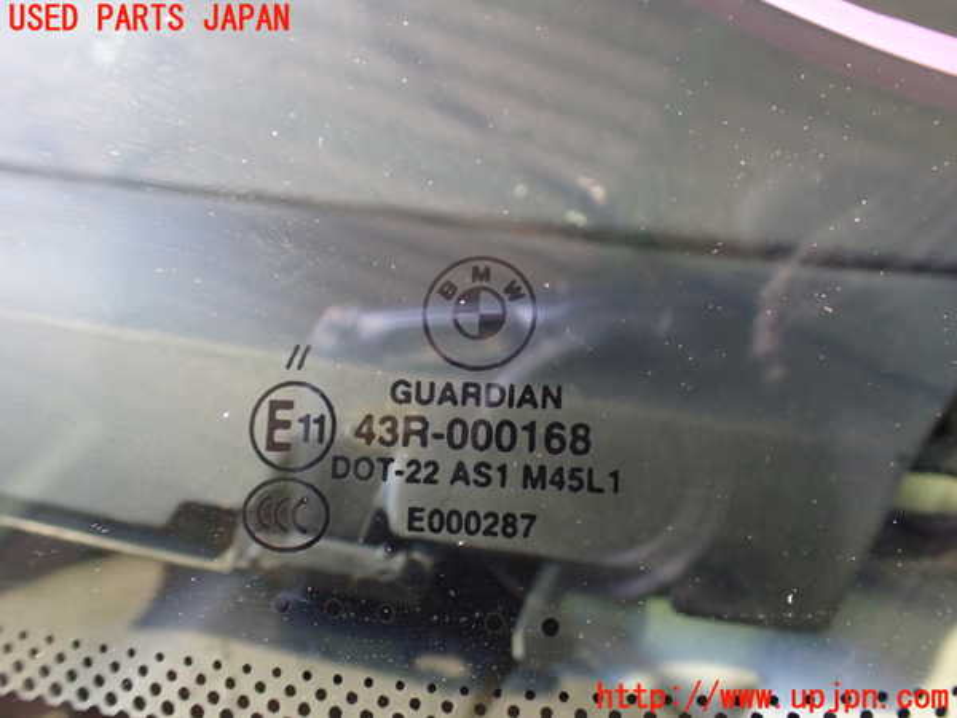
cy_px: 359
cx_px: 478
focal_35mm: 30
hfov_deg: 60.0
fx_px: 829
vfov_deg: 46.8
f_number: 2.3
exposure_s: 1/30
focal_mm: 5.4
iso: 1000
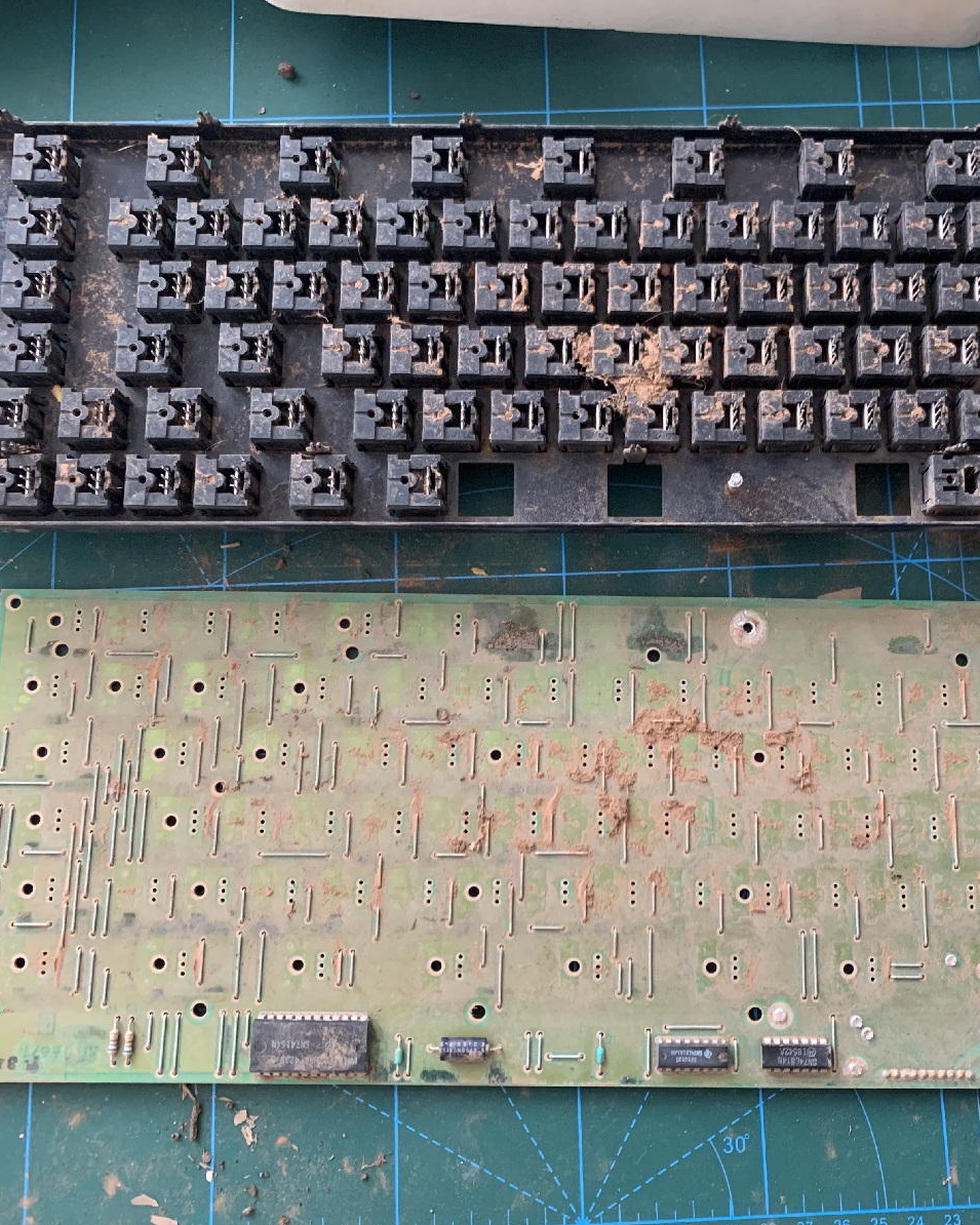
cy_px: 615
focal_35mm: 34
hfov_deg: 42.9
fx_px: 1233
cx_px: 627
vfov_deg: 52.8
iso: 250
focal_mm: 4.25
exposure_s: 1/60
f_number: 1.8
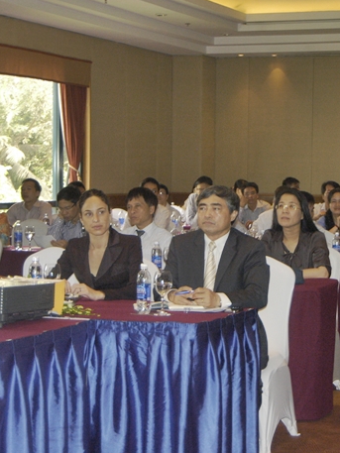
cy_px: 240
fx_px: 1097
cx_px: 230
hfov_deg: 17.6
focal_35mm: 84
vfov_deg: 23.3
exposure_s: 1/60
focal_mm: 35
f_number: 4.8
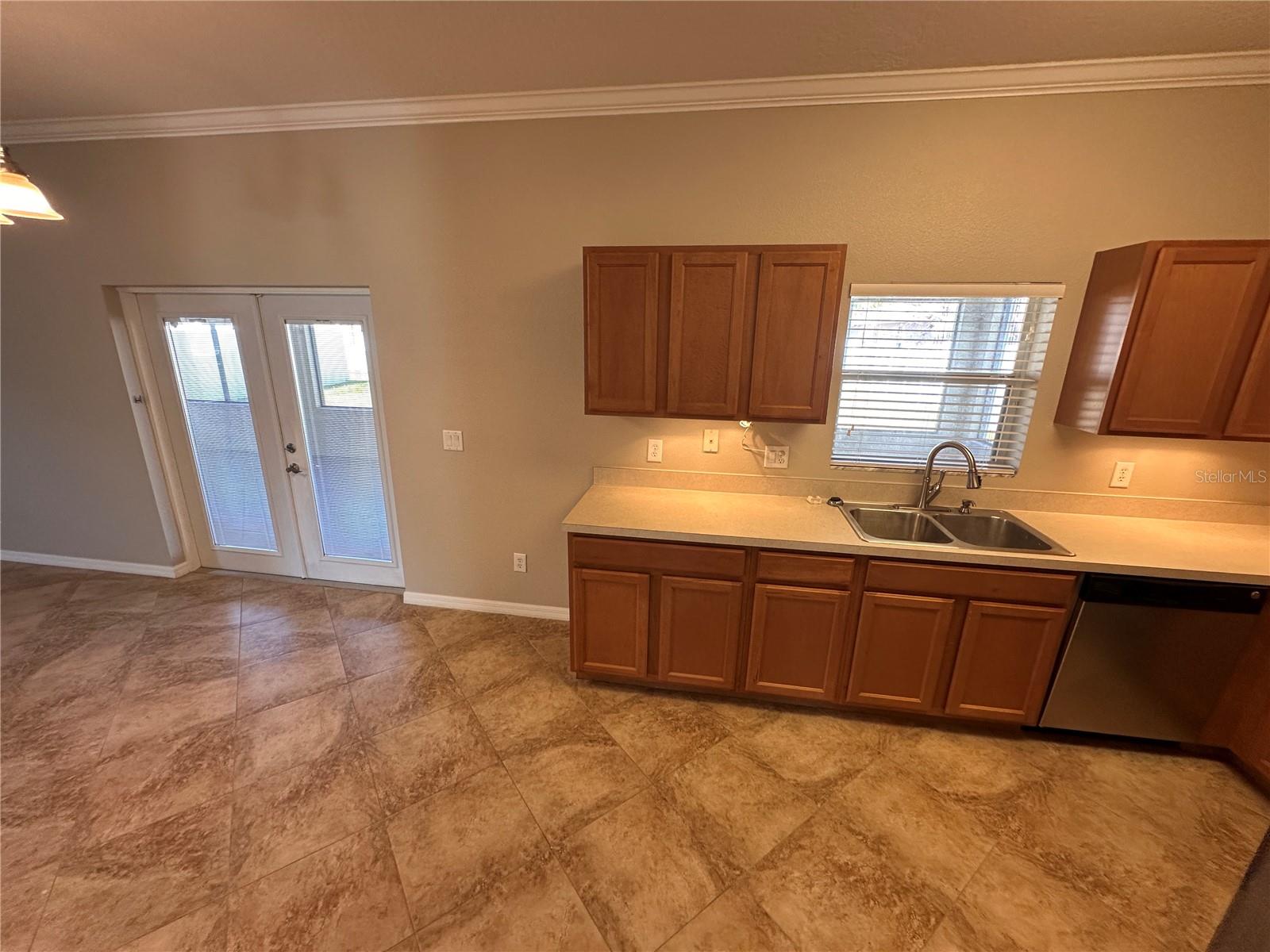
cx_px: 635
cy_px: 476
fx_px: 514
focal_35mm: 14
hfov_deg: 102.1
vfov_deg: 85.7
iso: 200
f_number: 2.2
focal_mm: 2.22
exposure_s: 1/120
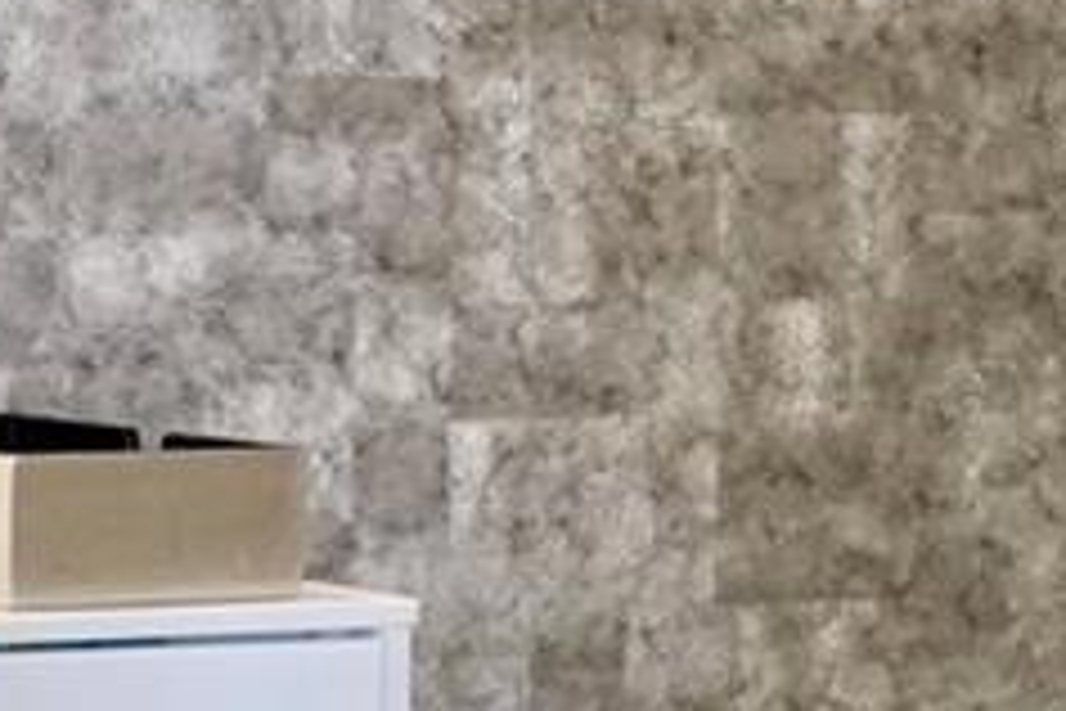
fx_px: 4797
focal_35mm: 162
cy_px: 315
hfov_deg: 12.7
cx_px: 297
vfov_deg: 8.5
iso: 2000
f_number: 5
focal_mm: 24
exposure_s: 1/20
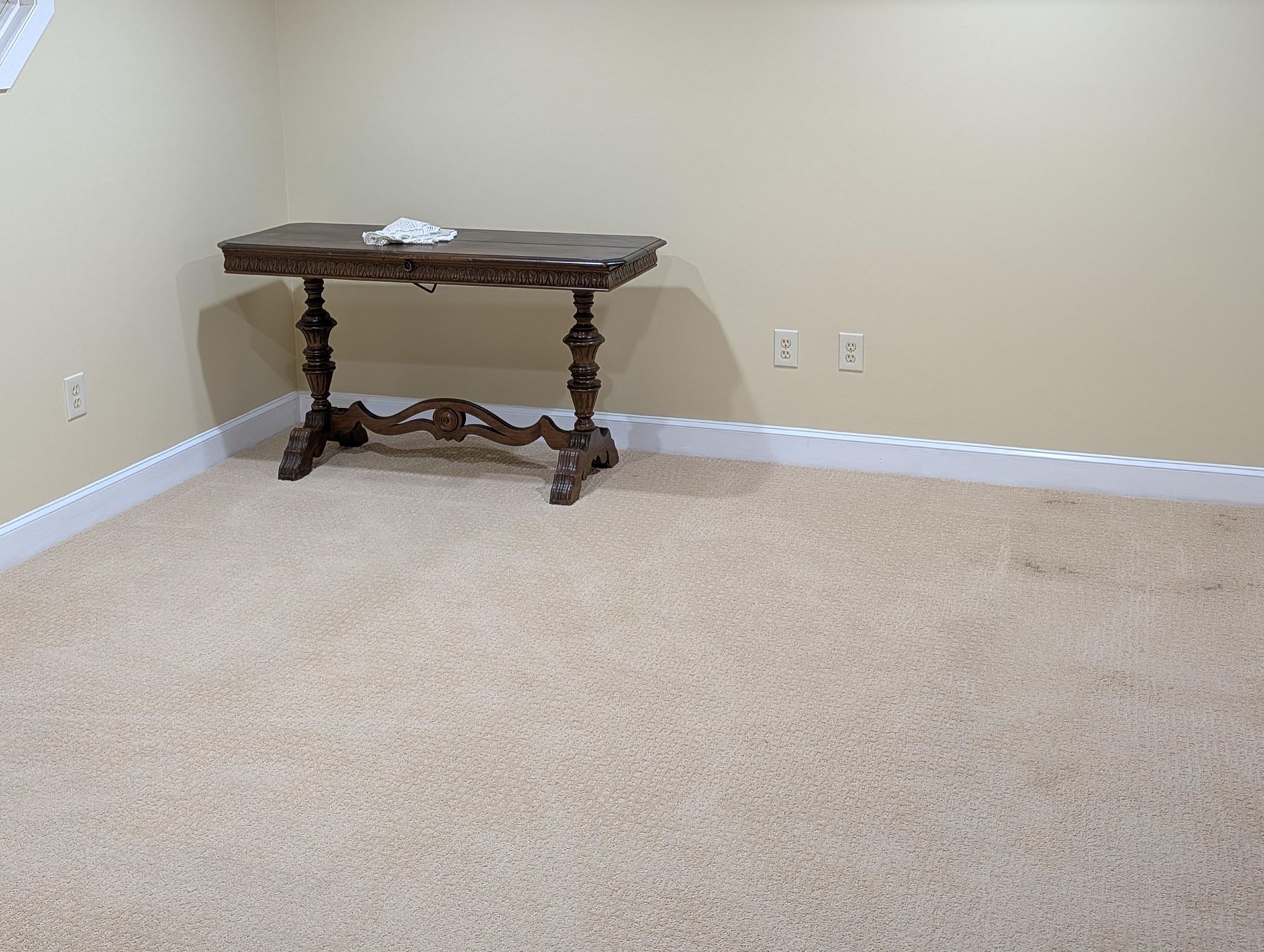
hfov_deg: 47.7
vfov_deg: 36.4
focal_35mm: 39
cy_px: 295
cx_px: 691
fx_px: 1426
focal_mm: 6.9
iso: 137
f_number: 1.68
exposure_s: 1/30
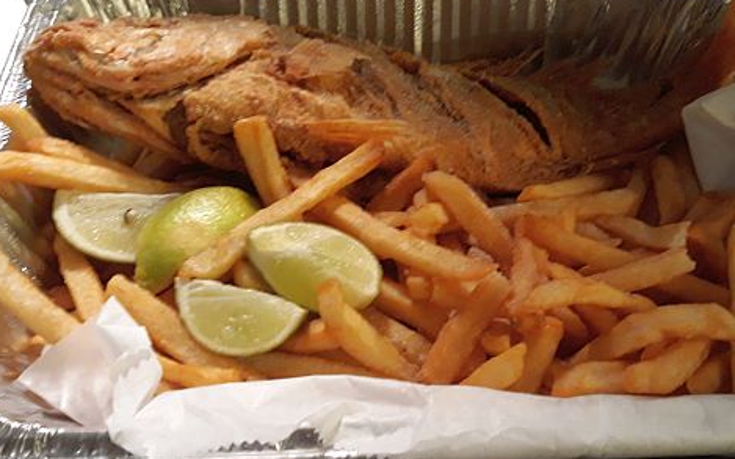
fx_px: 761
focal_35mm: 38
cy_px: 254
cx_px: 403
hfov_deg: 51.5
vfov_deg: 33.5
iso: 250
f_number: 1.7
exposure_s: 1/24
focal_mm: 3.7
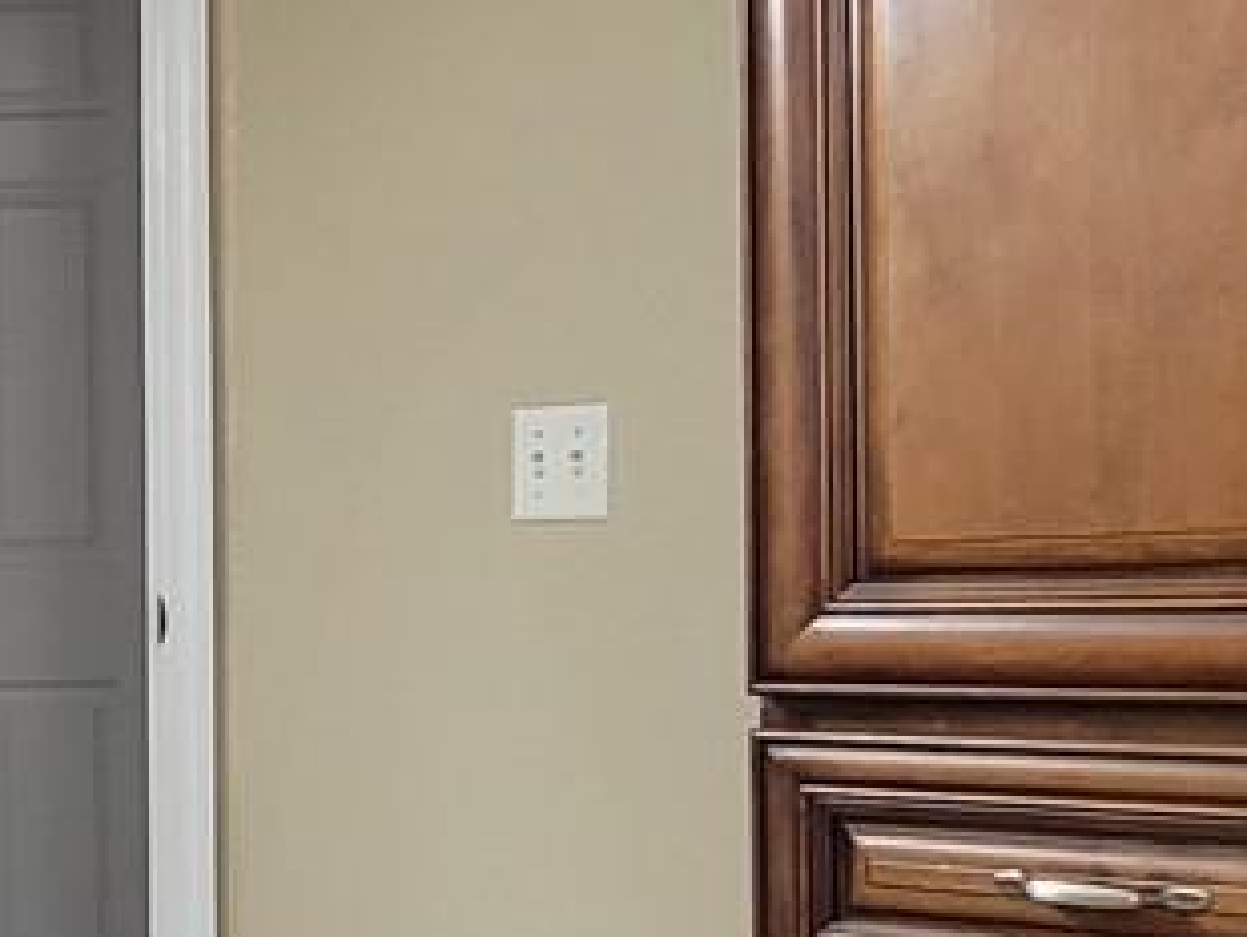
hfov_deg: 25.8
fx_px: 2415
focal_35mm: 67
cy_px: 547
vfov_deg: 21.9
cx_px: -261
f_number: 2.2
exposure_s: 1/60
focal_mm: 2.2
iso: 200
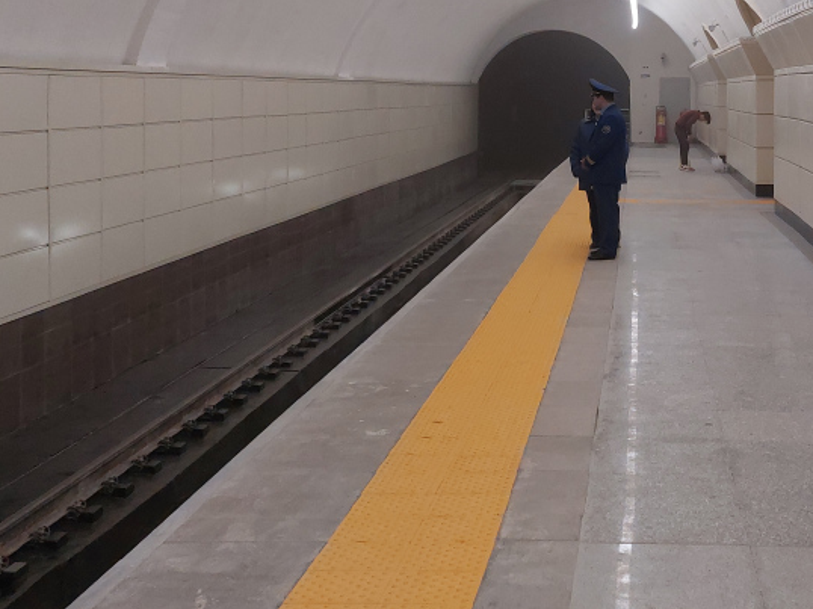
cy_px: 102
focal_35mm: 58
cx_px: 556
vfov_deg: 24.7
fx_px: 1362
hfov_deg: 32.9
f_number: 1.8
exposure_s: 1/50
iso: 200
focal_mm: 5.23
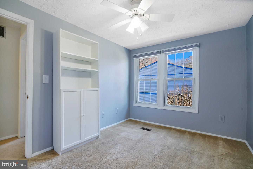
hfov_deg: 96.7
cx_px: 126
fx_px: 112
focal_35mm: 16
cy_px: 84
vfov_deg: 73.8
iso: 1250
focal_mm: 16
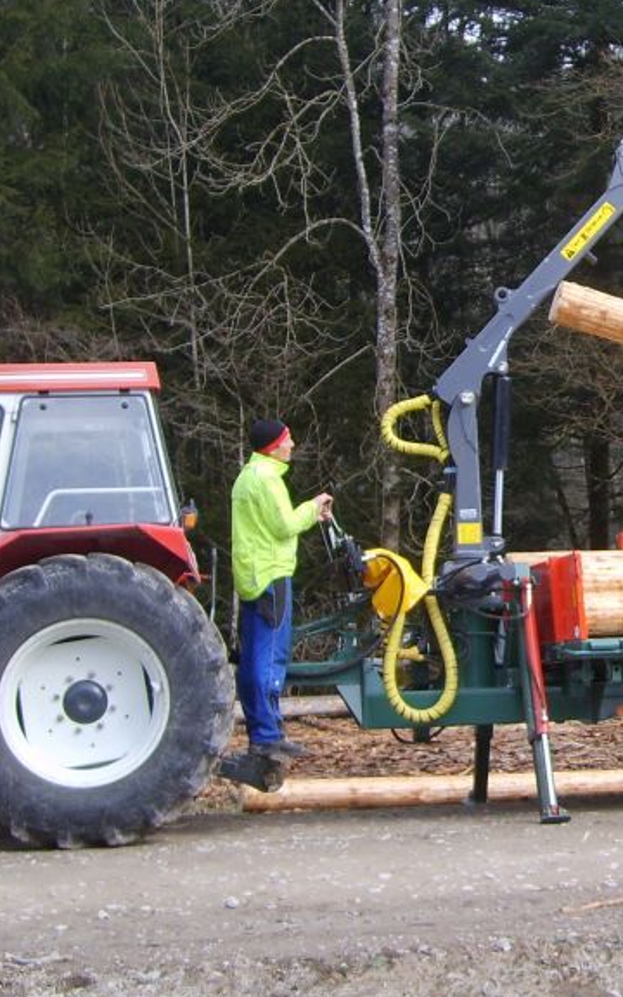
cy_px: 410
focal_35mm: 66
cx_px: 735
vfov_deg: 31.0
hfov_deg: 18.7
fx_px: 1793
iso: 50
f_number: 2.8
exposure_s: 1/350
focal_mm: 5.8
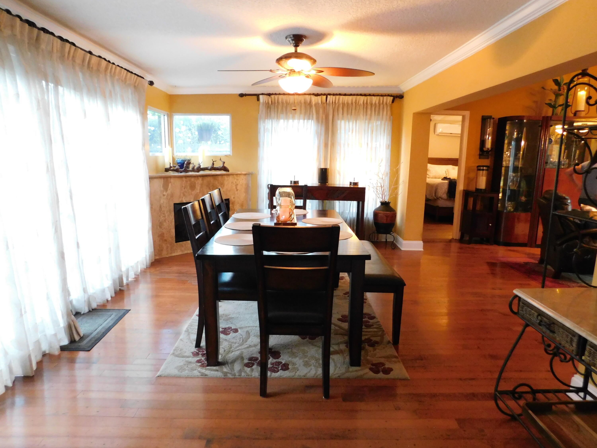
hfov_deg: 73.9
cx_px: 298
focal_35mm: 23
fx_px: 397
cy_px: 224
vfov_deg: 58.9
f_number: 3
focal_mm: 4
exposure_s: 1/8
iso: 640
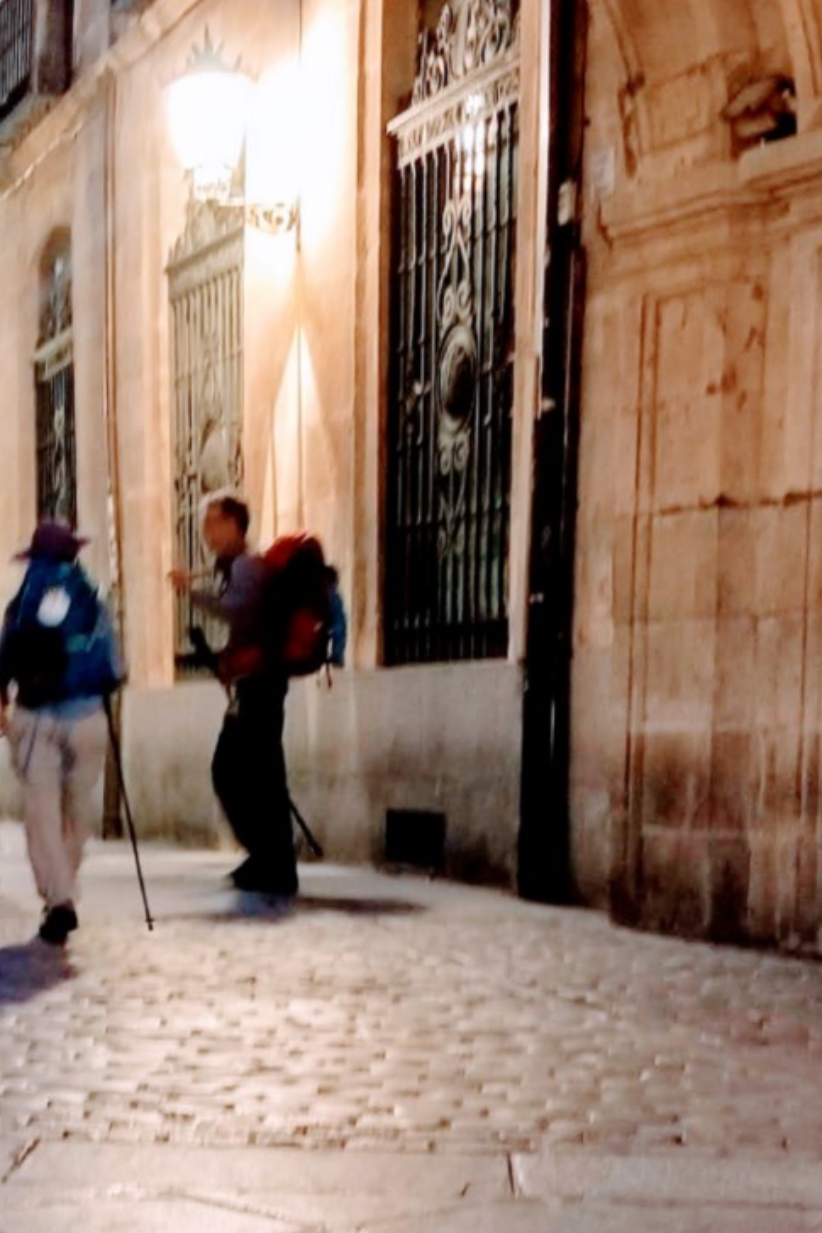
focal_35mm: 75
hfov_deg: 17.9
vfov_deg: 26.4
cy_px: 1009
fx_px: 2567
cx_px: 63
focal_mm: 4.3
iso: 200
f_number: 1.7
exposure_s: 1/11
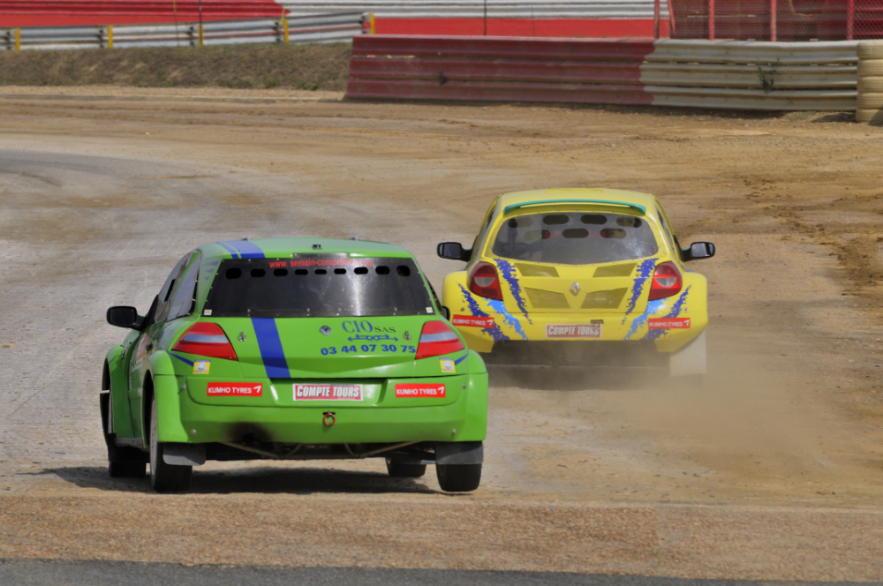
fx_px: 11023
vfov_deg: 3.0
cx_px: 442
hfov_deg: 4.6
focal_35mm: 450
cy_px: 293
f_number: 10
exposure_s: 1/400
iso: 200
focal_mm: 300
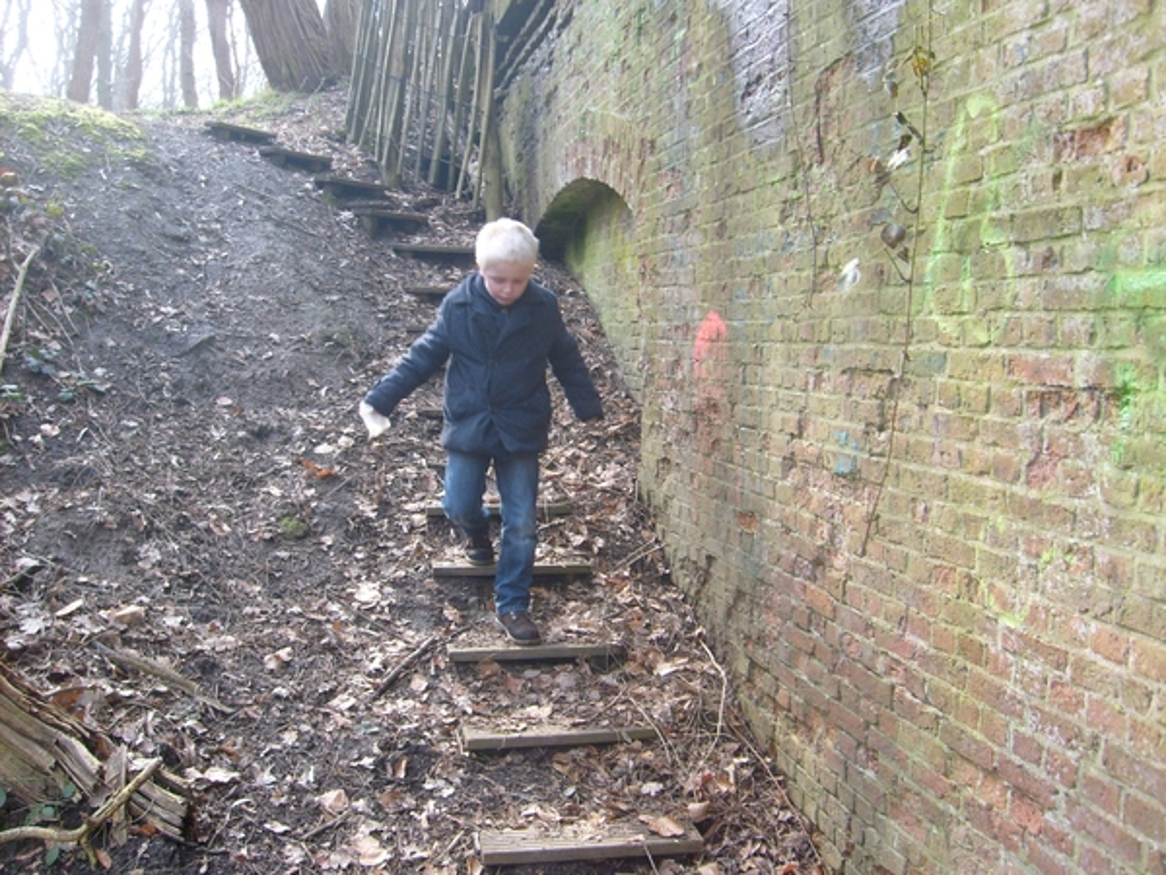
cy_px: 438
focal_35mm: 35
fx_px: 1179
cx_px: 583
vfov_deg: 40.7
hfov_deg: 52.6
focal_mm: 5.8
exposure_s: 1/90
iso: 80
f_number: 2.8
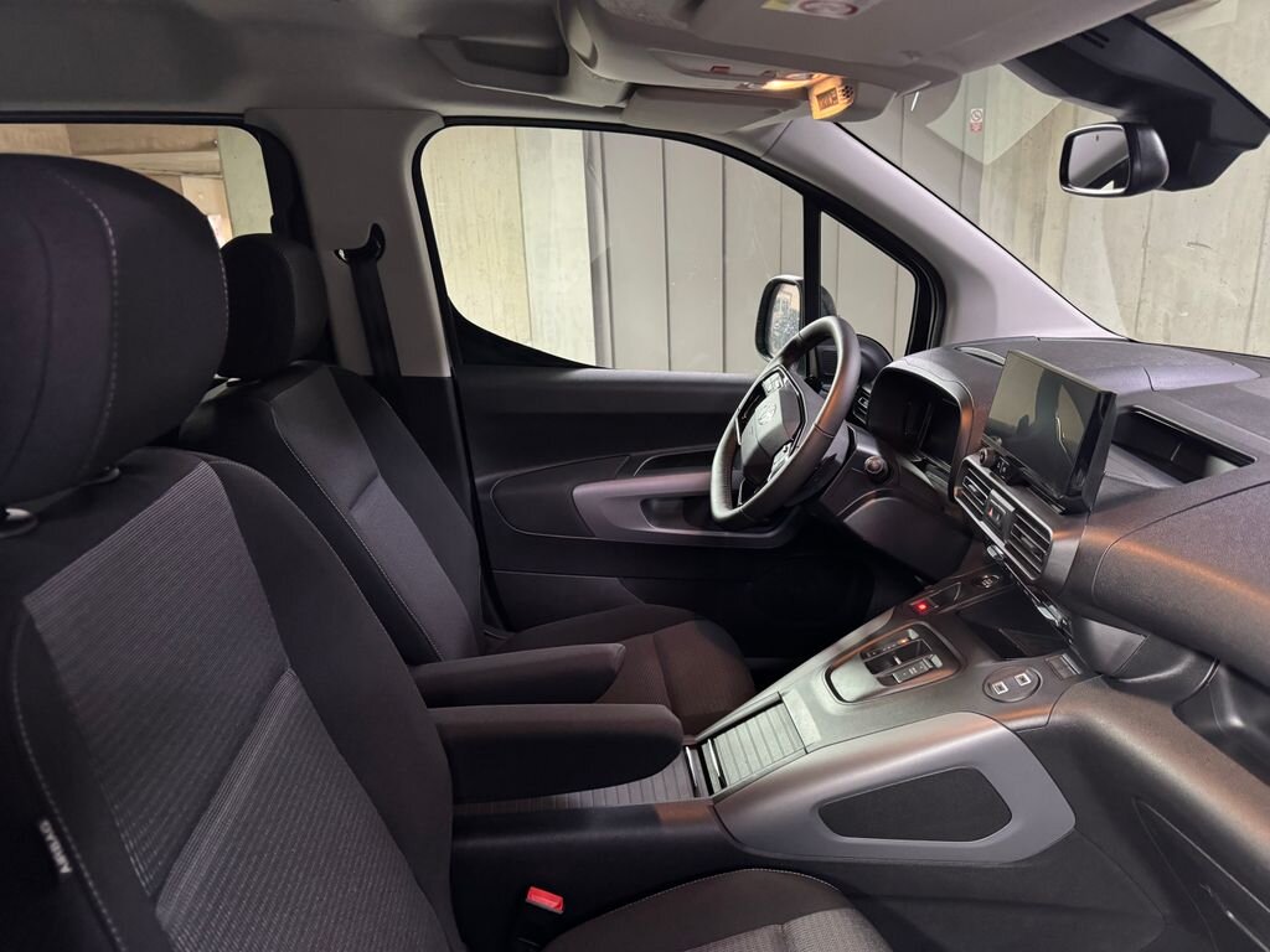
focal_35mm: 24
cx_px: 635
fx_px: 881
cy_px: 476
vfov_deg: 56.8
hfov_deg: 71.6
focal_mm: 6.76
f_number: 1.78
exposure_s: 1/33
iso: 800
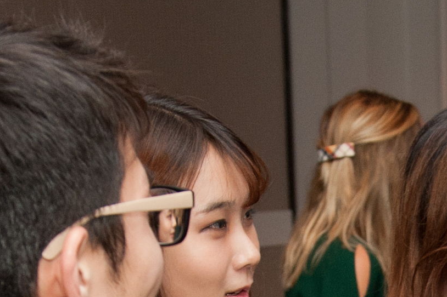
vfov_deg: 7.1
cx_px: 578
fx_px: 2271
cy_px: 703
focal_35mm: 183
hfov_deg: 11.0
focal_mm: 35
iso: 1000
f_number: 5.6
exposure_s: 1/125
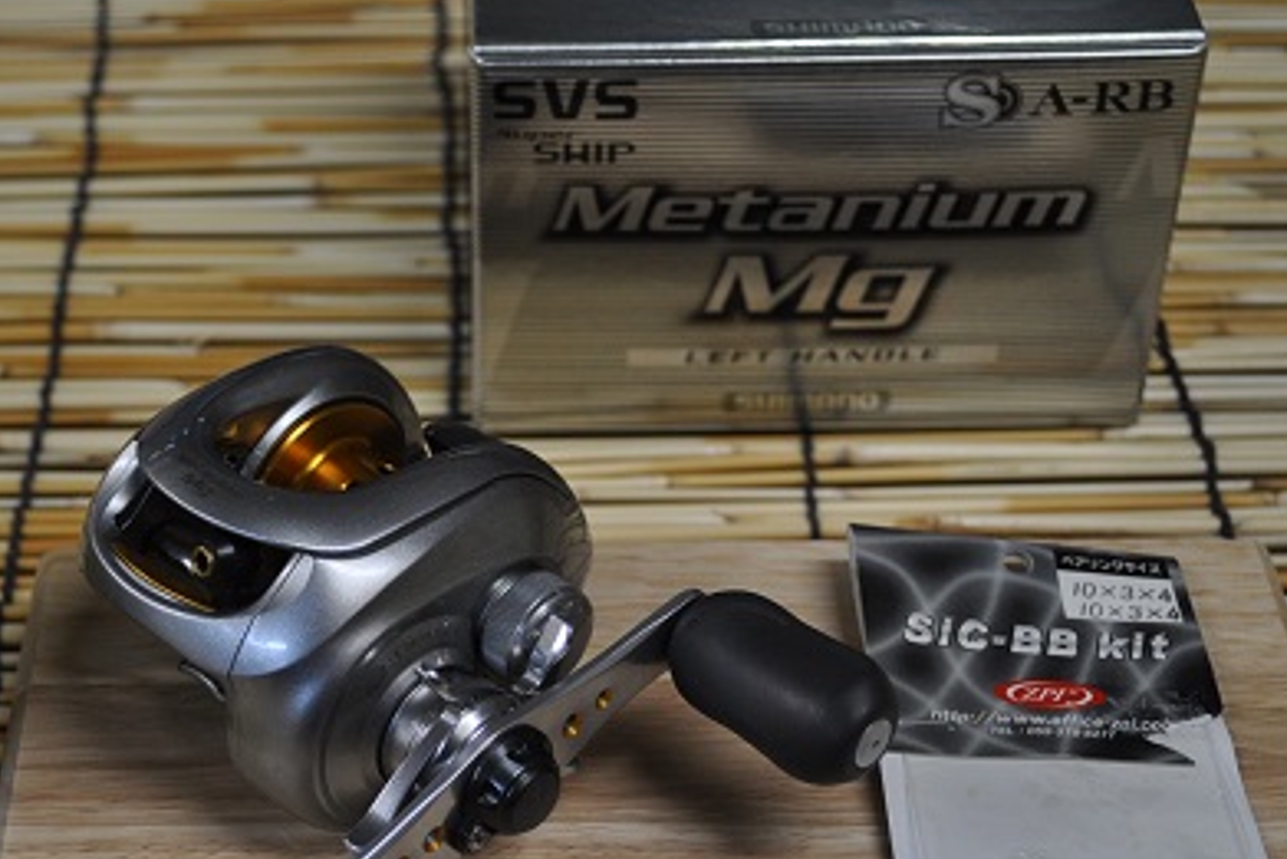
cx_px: 448
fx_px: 2825
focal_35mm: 79
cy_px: 592
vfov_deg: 17.2
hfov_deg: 25.6
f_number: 4.8
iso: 500
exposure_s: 1/60
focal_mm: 32
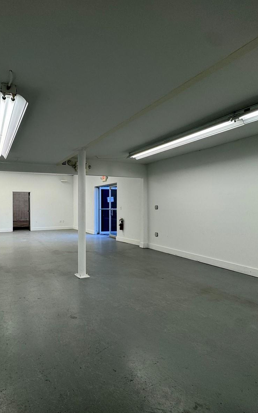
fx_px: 225
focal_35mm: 20
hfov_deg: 57.8
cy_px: 208
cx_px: 79
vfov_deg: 85.1
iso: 64
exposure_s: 1/120
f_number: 2.2
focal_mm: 2.22
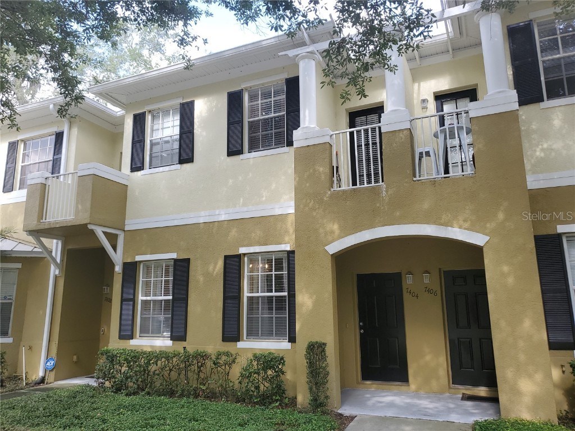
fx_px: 432
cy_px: 216
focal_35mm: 26
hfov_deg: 67.3
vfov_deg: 53.1
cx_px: 288
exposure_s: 1/366
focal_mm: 4.3
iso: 50
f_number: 1.5
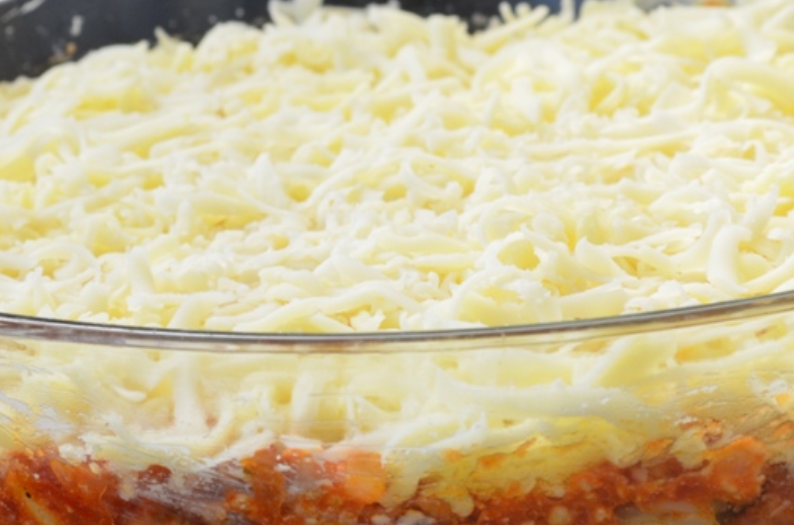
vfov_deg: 9.3
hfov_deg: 14.1
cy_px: 274
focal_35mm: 146
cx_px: 432
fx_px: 3212
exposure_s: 1/30
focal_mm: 48
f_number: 9
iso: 400
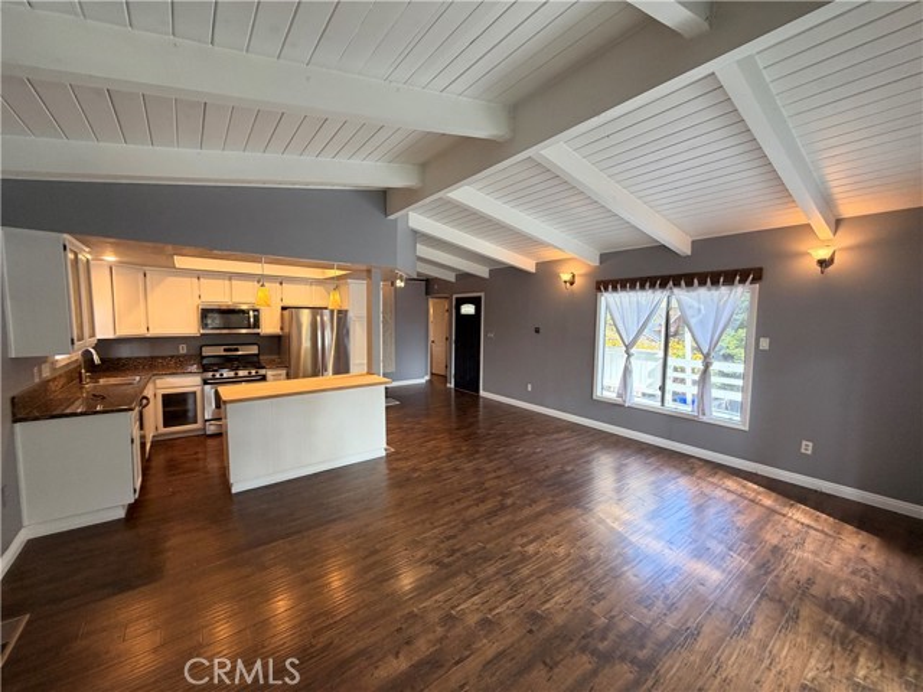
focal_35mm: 14
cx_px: 462
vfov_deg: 85.7
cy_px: 346
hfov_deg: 102.1
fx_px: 373
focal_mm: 2.22
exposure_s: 1/60
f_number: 2.2
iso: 200
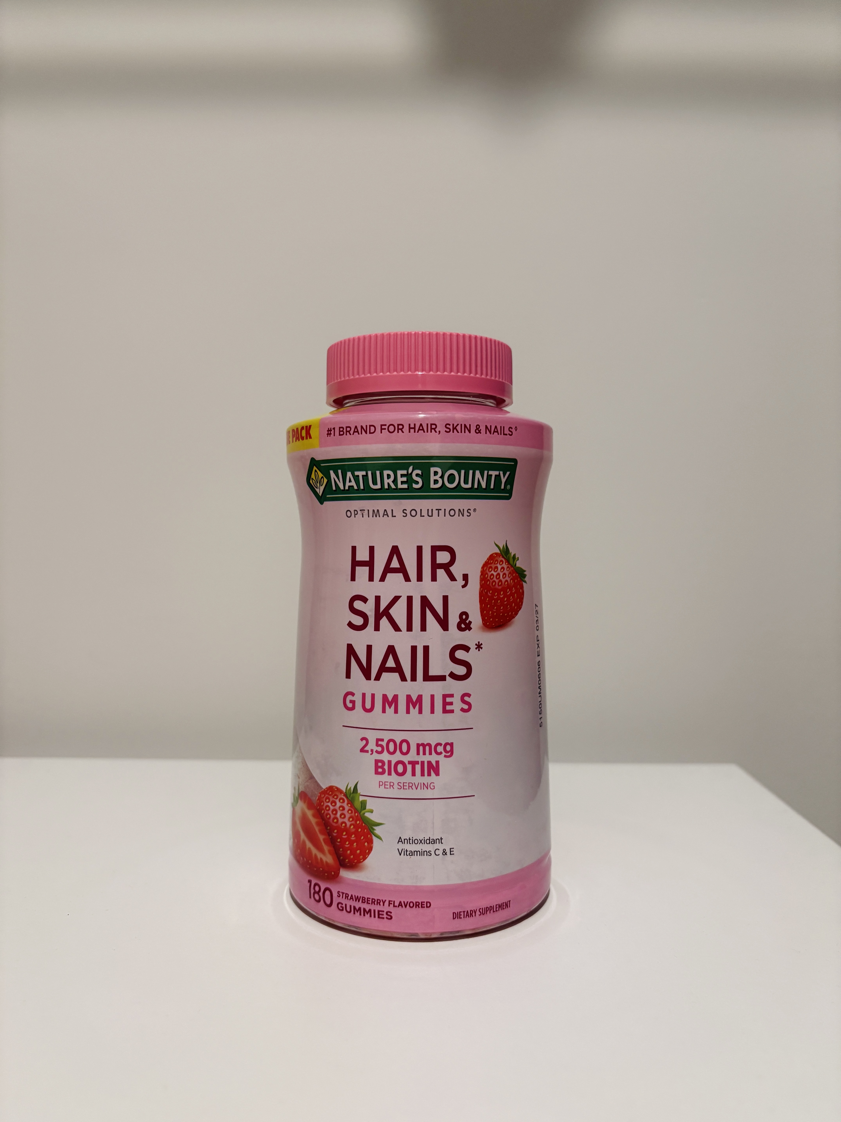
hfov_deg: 53.1
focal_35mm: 26
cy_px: 561
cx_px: 420
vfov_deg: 67.3
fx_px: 842
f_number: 1.6
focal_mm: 5.96
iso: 250
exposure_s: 1/60
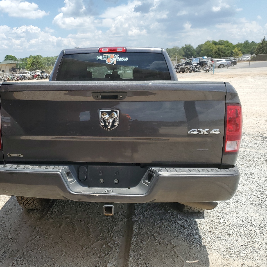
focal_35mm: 31
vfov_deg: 52.5
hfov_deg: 51.9
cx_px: 99
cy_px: 133
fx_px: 271
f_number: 1.5
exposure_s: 1/3333
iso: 50
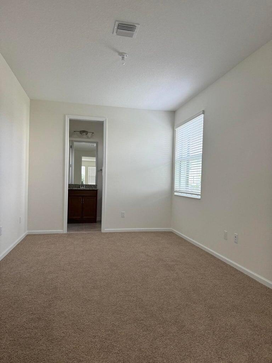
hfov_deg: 56.8
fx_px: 251
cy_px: 182
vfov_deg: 71.6
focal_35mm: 24
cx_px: 136
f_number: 1.78
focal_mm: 6.76
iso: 200
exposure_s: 1/120
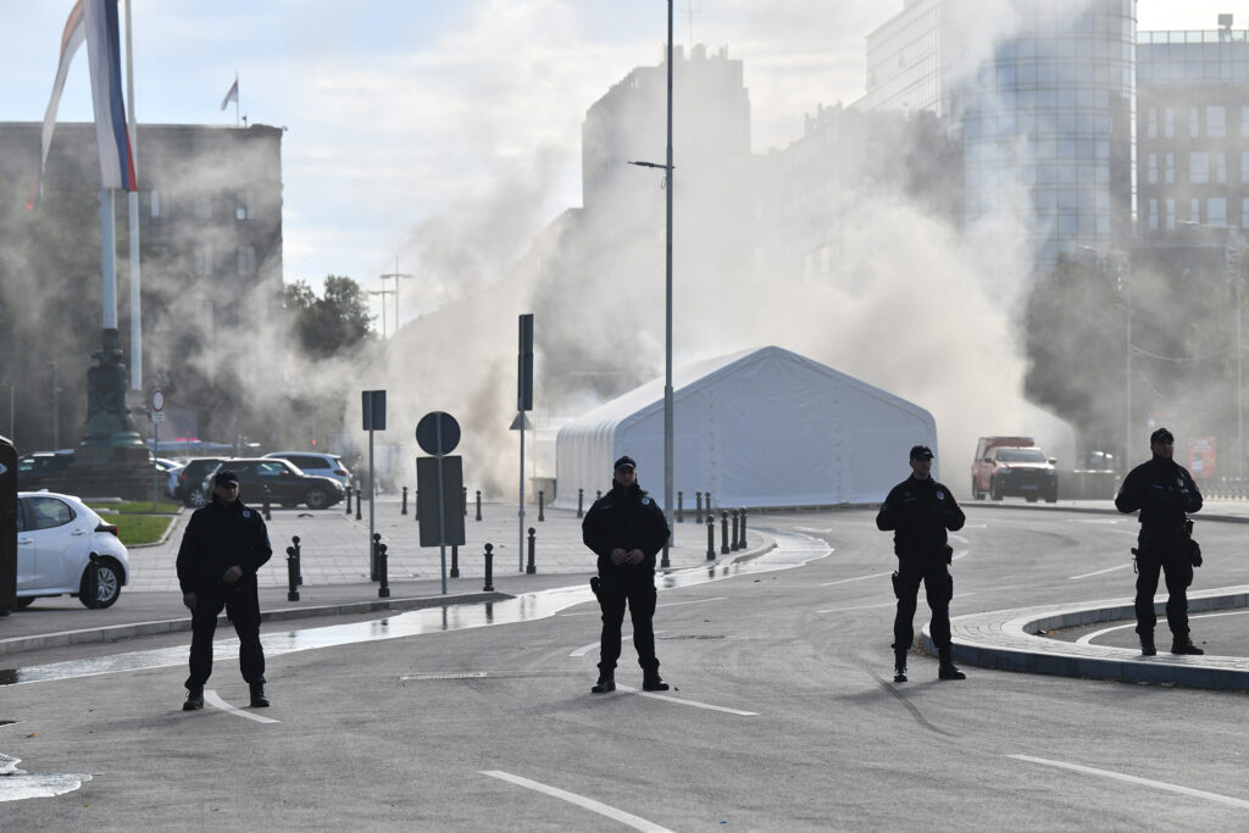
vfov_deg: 11.4
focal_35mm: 120
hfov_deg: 17.1
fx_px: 4164
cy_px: 416
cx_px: 624
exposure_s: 1/8000
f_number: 5
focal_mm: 120
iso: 800
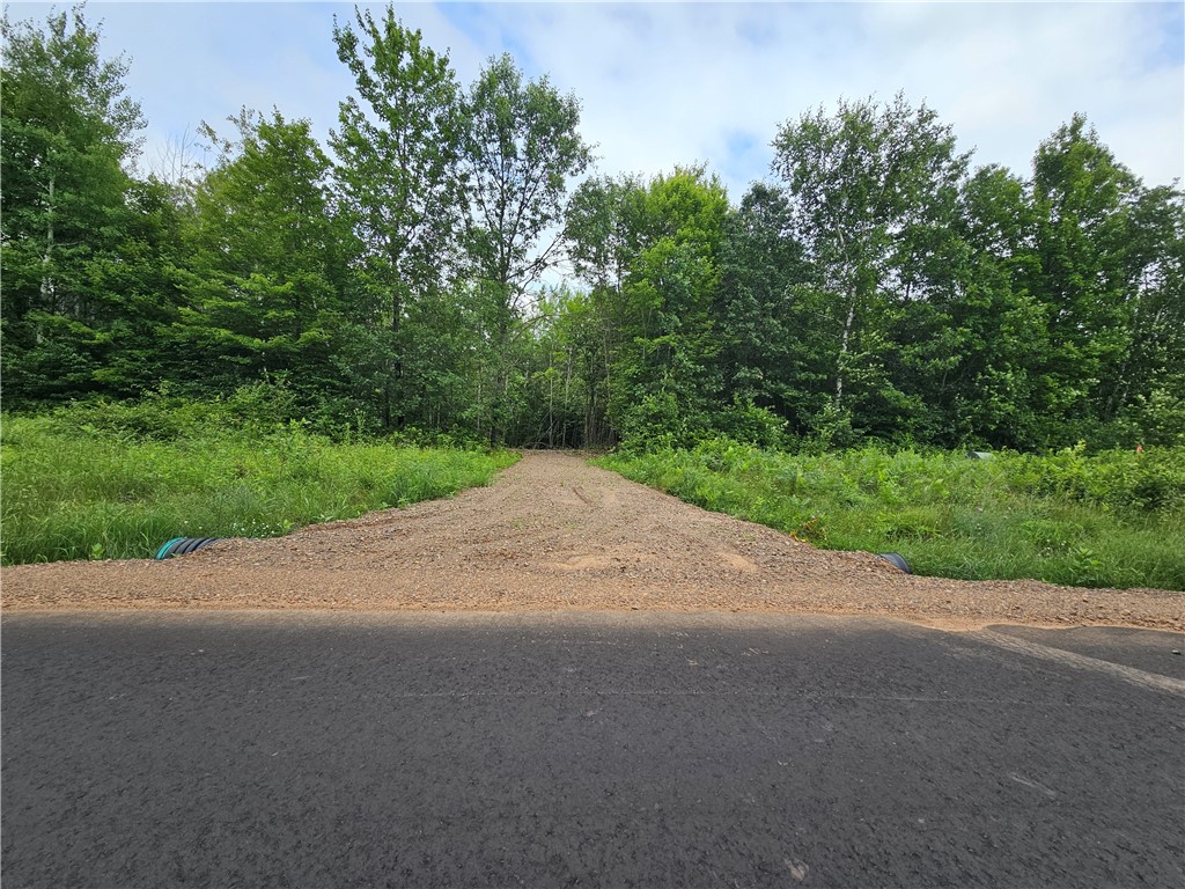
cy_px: 444
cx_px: 592
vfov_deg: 89.9
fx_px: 445
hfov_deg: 106.2
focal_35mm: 13
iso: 50
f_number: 2.2
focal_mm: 2.2
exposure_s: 1/1339
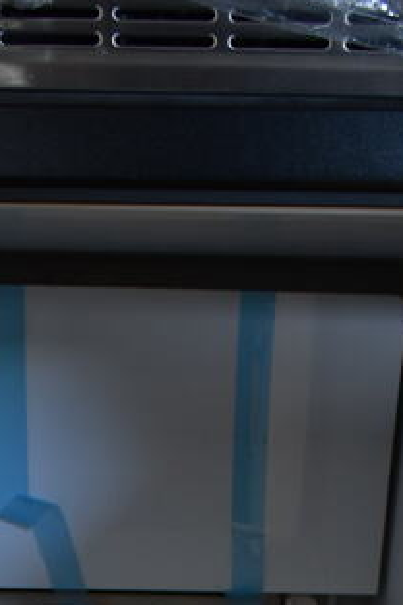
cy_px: 879
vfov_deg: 21.8
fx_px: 1326
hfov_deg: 17.3
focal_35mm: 79
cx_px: 153
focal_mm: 18
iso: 400
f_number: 3.5
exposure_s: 1/30
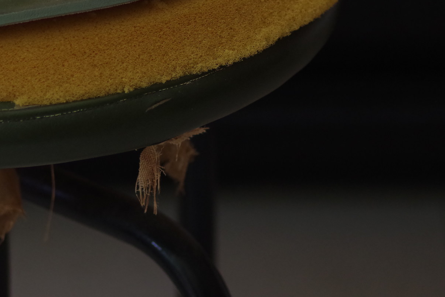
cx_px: 106
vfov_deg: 4.6
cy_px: 138
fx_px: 3696
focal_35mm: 299
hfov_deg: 6.9
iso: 800
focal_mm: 100
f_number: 2.8
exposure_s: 1/200
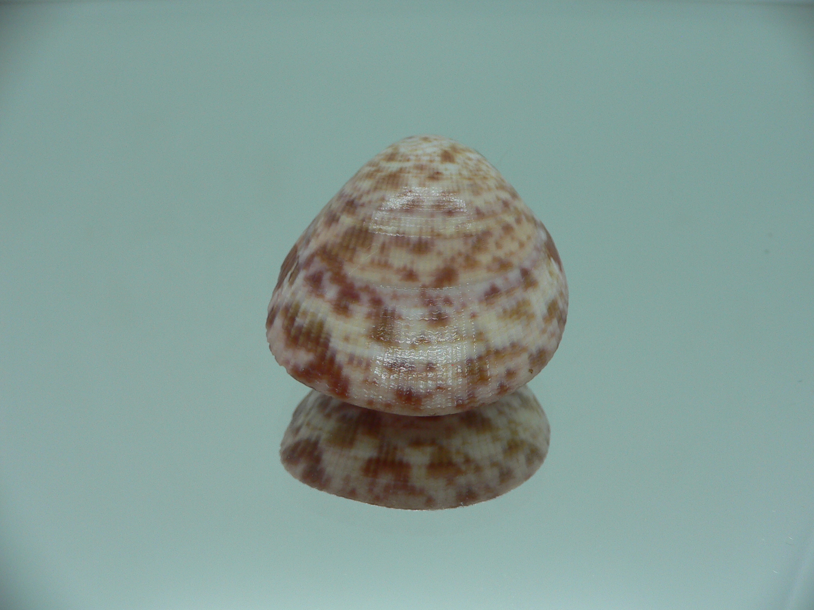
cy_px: 305
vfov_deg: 40.7
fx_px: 823
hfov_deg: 52.6
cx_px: 407
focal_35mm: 35
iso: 80
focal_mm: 4.6
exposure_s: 1/60
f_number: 2.8
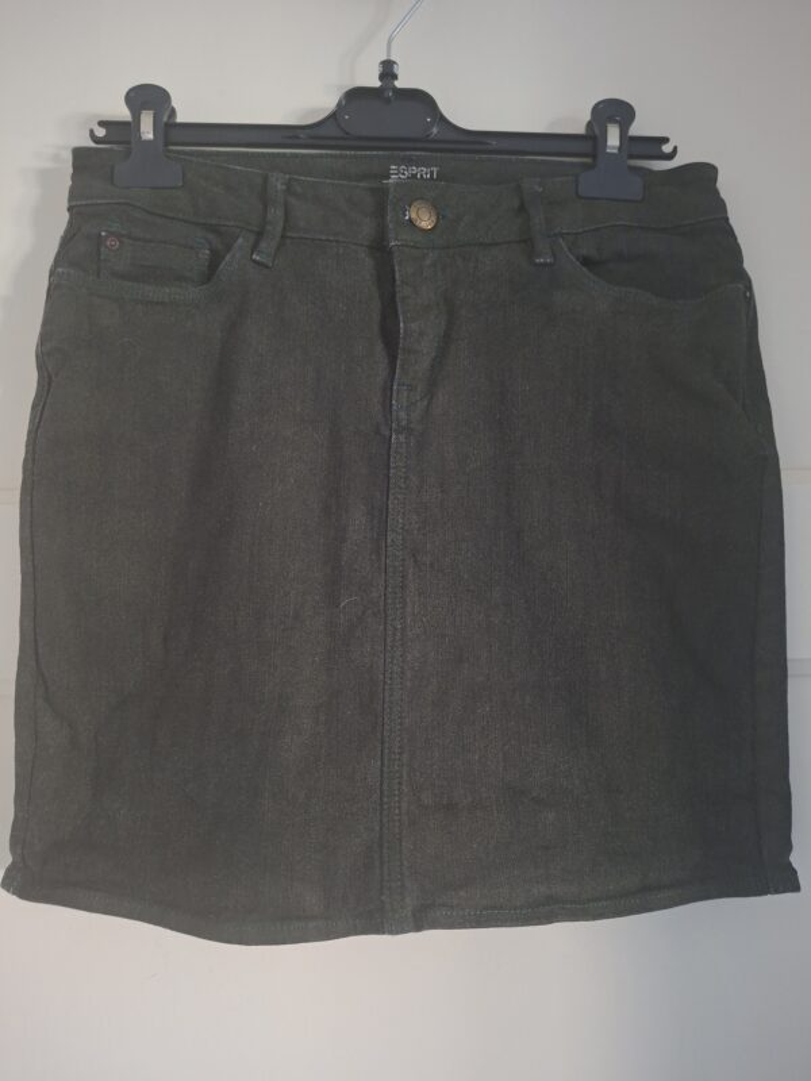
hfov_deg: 58.9
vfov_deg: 73.9
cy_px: 540
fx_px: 718
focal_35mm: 23
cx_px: 406
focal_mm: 5.54
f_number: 1.8
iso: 500
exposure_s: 1/25
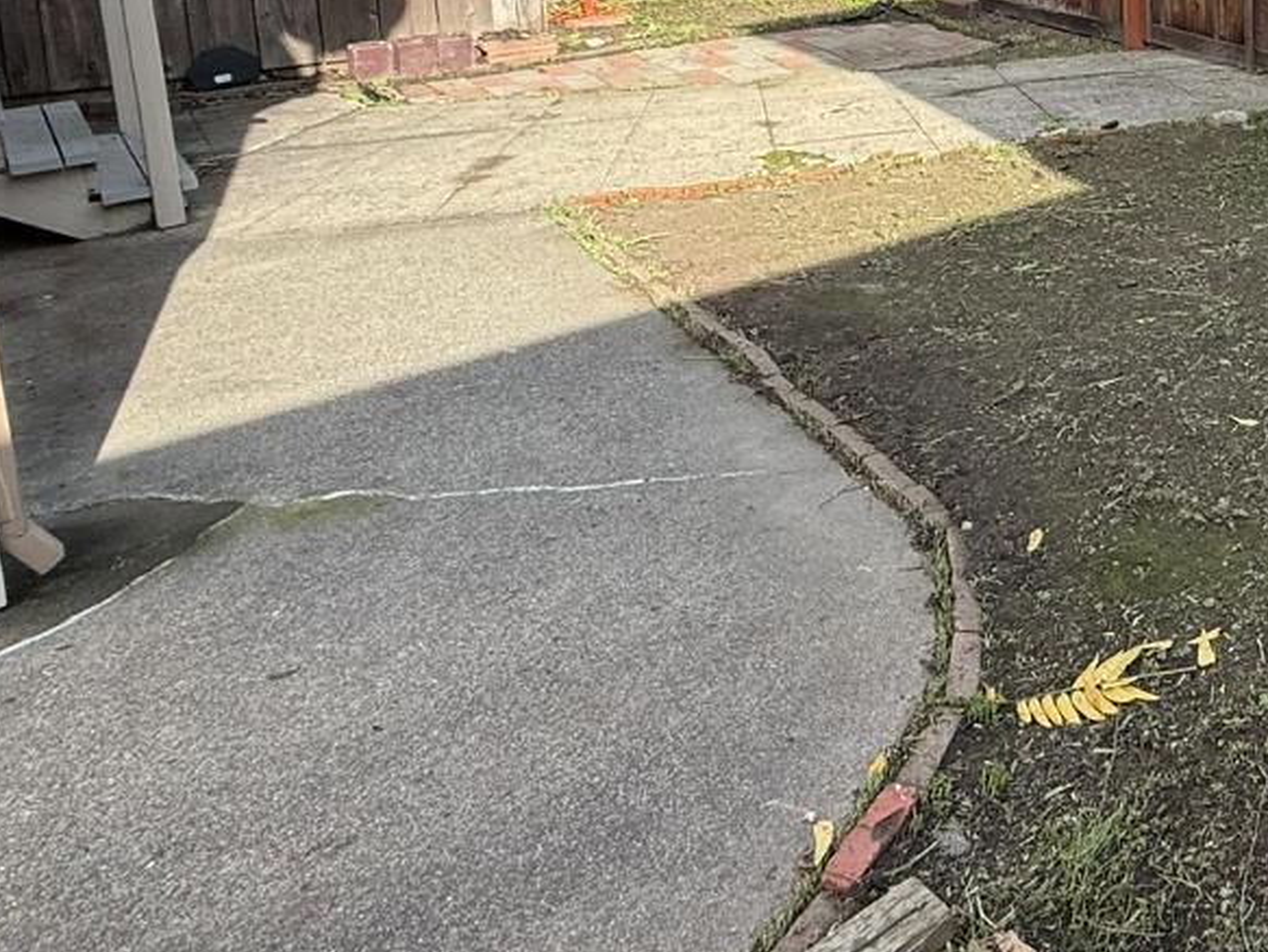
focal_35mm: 36
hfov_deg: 43.8
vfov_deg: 35.9
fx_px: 1320
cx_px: 1270
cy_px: 3
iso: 64
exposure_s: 1/760
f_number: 2.2
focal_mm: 2.22
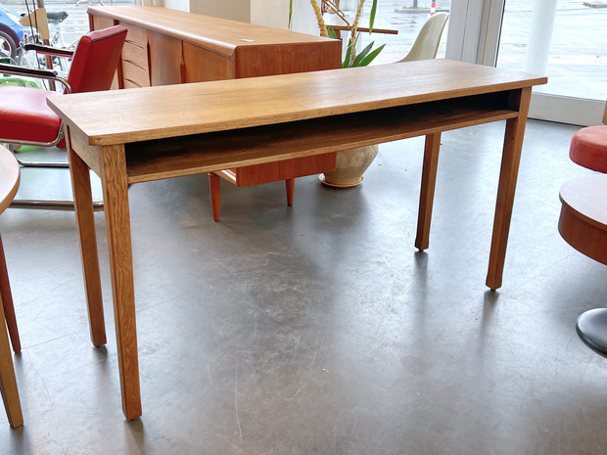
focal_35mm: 26
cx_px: 304
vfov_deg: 53.1
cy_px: 228
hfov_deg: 67.3
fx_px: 456
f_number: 1.5
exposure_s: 1/100
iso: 64
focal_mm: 5.7
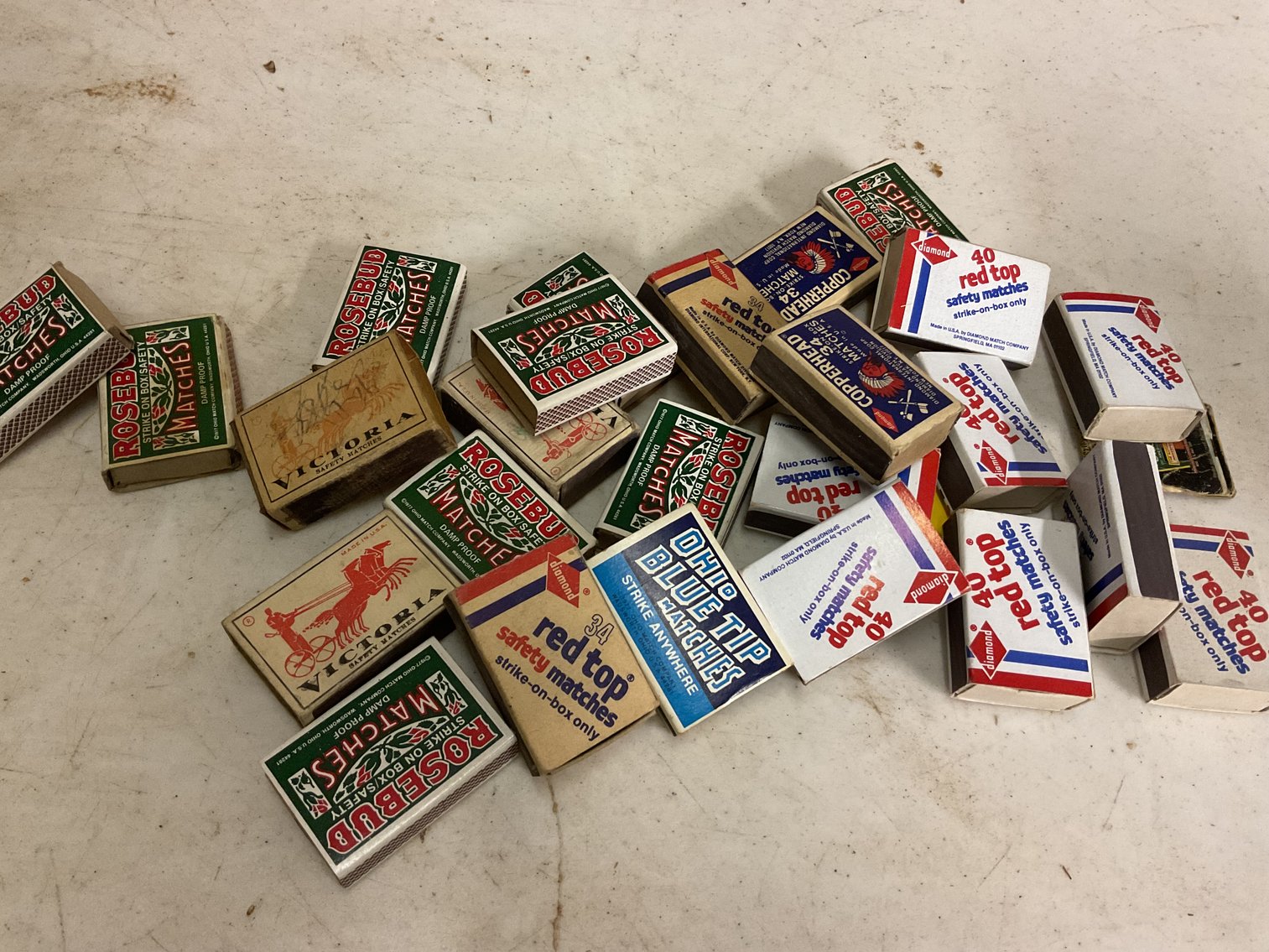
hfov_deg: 61.7
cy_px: 476
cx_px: 634
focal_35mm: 29
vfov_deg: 48.2
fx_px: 1063
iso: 250
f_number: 1.8
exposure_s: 1/60
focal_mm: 3
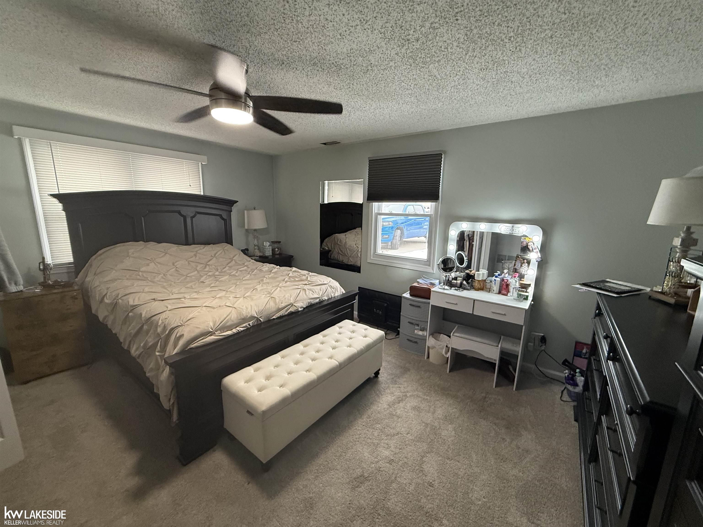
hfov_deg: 102.1
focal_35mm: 14
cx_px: 352
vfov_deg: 85.7
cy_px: 264
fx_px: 284
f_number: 2.2
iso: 400
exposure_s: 1/120
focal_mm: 2.22
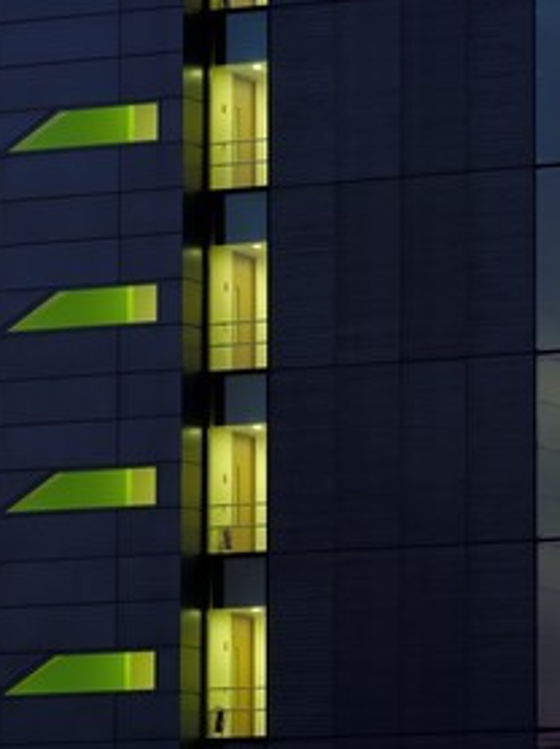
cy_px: 374
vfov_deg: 7.6
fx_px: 5660
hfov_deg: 5.7
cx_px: 464
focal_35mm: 262
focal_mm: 120
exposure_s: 1/1.43
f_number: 6.3
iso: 100
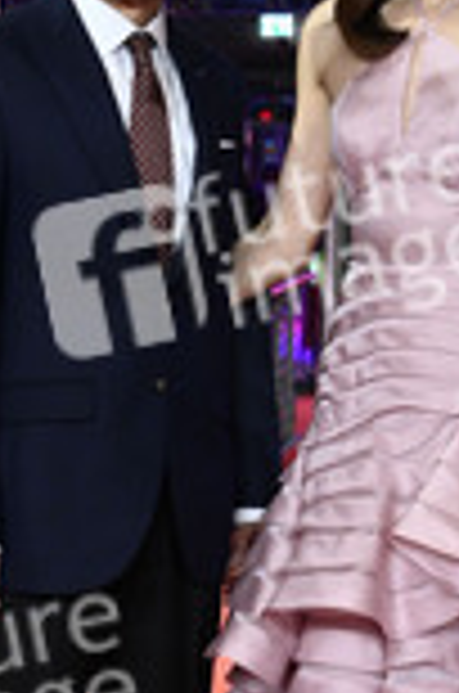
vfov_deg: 15.8
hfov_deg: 10.5
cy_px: 477
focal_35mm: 130
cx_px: 396
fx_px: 2497
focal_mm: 50
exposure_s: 1/250
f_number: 5.6
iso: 5000
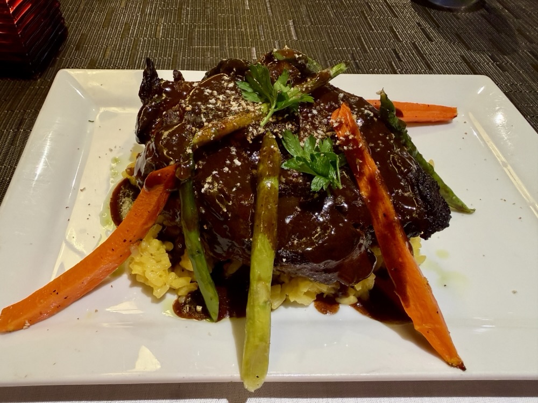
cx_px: 269
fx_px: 373
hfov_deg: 71.6
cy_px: 202
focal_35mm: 24
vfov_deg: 56.8
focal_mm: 2.22
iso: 320
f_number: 2.2
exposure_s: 1/75
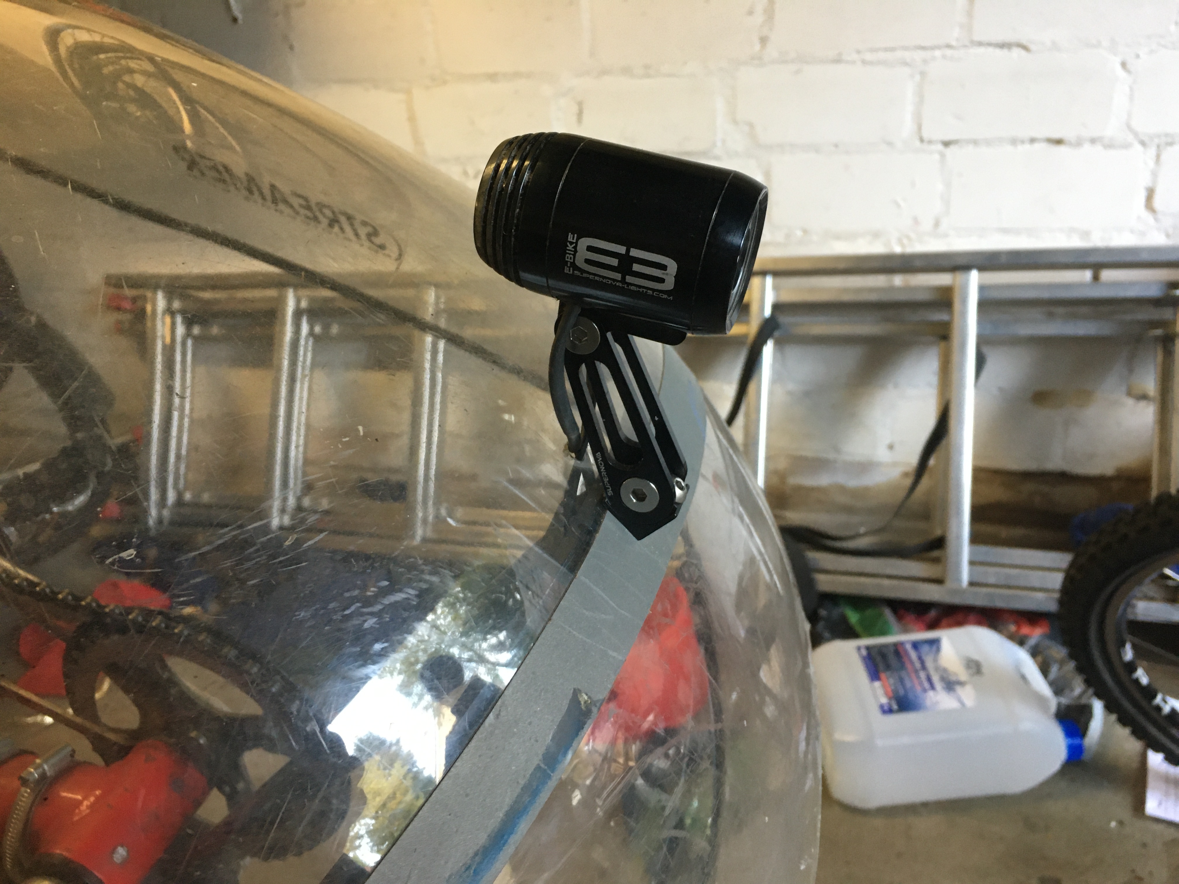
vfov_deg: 48.2
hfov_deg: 61.7
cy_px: 442
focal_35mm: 29
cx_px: 590
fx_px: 988
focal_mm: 4.15
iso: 160
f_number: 2.2
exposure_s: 1/33
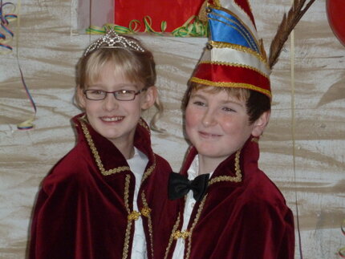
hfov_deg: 12.5
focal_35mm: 158
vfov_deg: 9.4
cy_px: 130
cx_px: 172
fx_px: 1576
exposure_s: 1/80
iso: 640
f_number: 4.5
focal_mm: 25.9
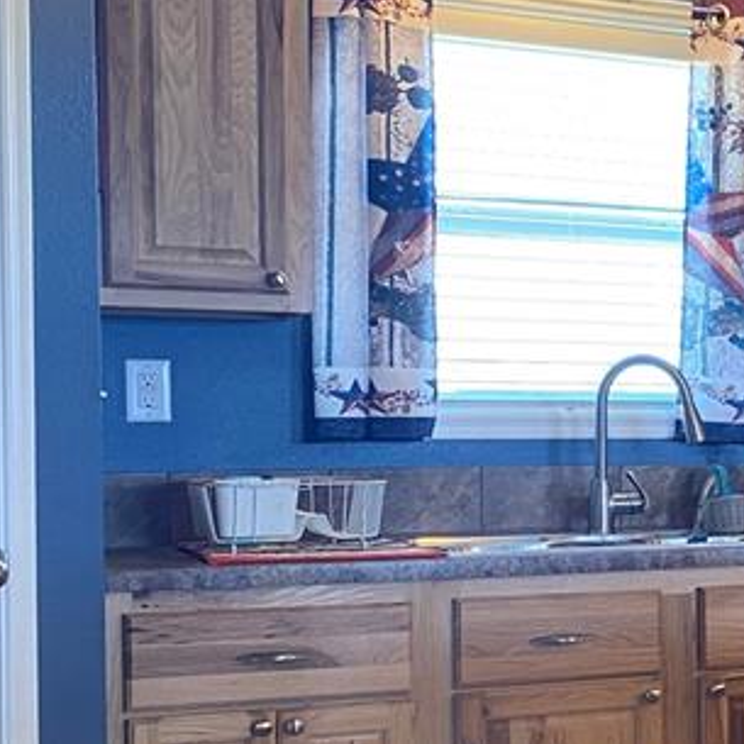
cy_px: 504
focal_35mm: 77
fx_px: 1872
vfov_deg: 22.4
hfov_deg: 19.4
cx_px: 1134
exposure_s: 1/60
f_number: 1.8
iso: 160
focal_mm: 4.25
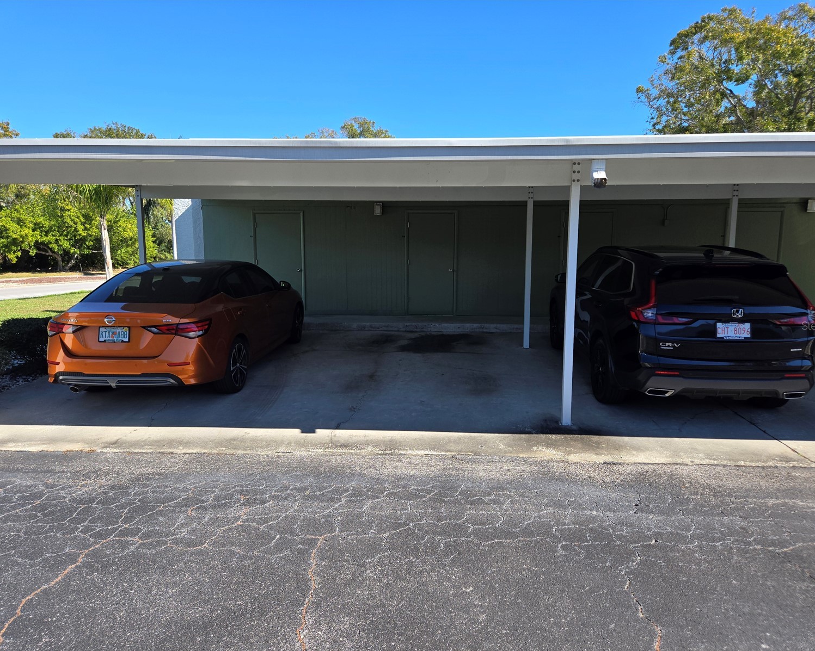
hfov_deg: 70.3
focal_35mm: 24
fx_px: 579
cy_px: 325
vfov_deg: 58.8
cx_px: 418
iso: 25
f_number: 1.8
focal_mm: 5.4
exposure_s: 1/812
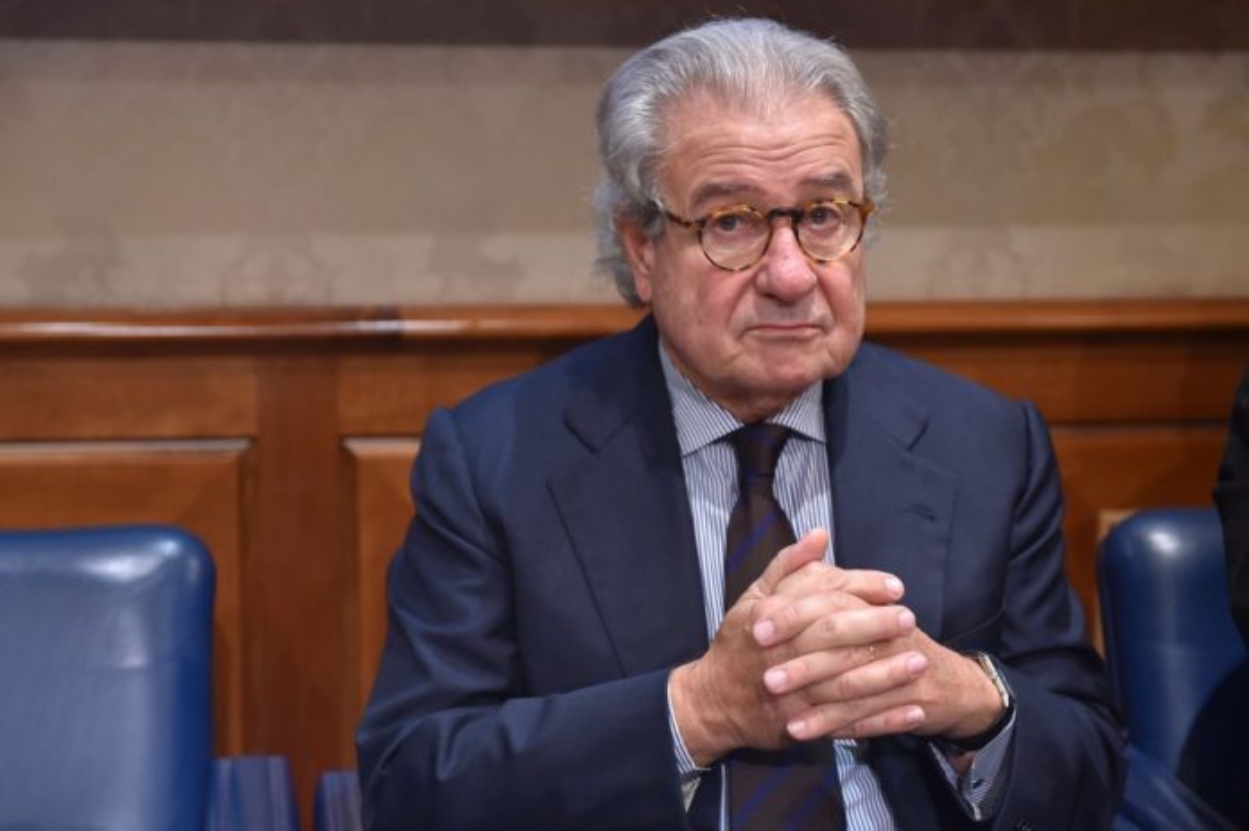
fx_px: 2288
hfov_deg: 30.5
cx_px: 624
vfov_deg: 20.6
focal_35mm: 66
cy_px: 416
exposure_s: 1/160
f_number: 3.5
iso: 2500
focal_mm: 66
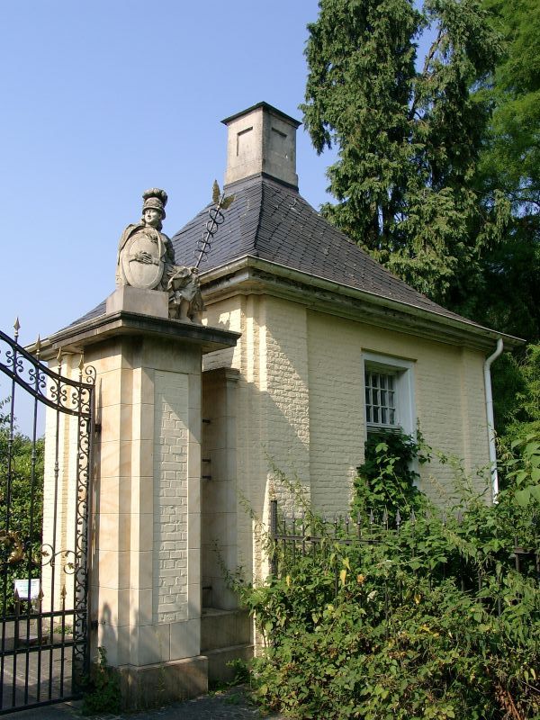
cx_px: 270
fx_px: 707
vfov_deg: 54.0
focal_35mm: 34
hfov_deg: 41.8
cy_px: 360
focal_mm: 7.13
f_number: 4
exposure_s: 1/581
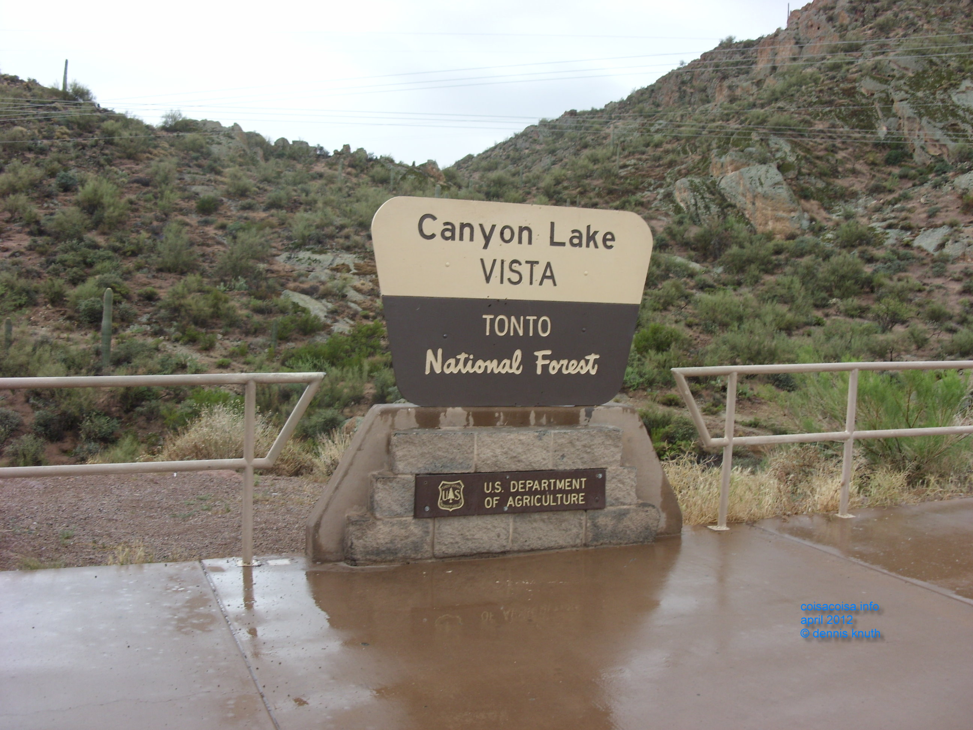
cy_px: 365
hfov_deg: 49.0
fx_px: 1068
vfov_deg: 37.7
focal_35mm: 38
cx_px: 486
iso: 50
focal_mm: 6.3
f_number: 2.8
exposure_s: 1/52
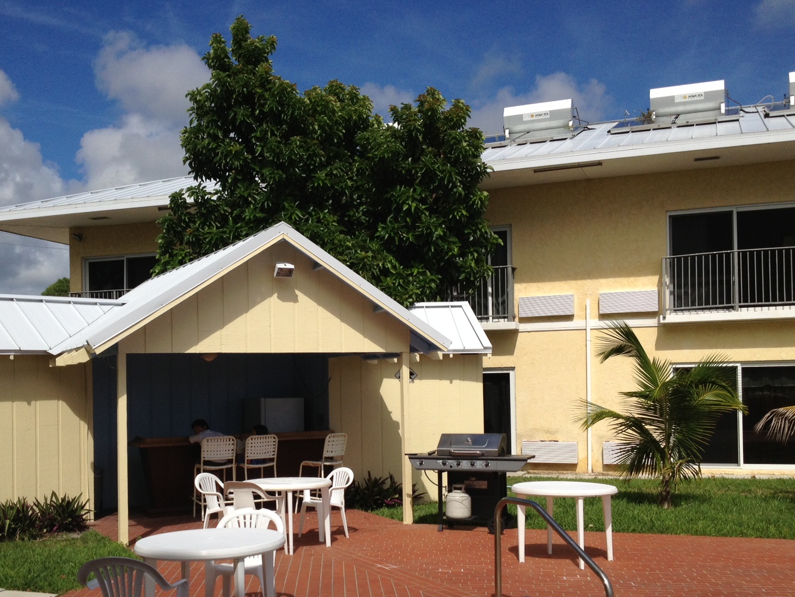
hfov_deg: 41.9
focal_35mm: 45
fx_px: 1034
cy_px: 370
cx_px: 326
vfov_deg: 32.1
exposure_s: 1/4608
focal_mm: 4.28
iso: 50
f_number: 2.4
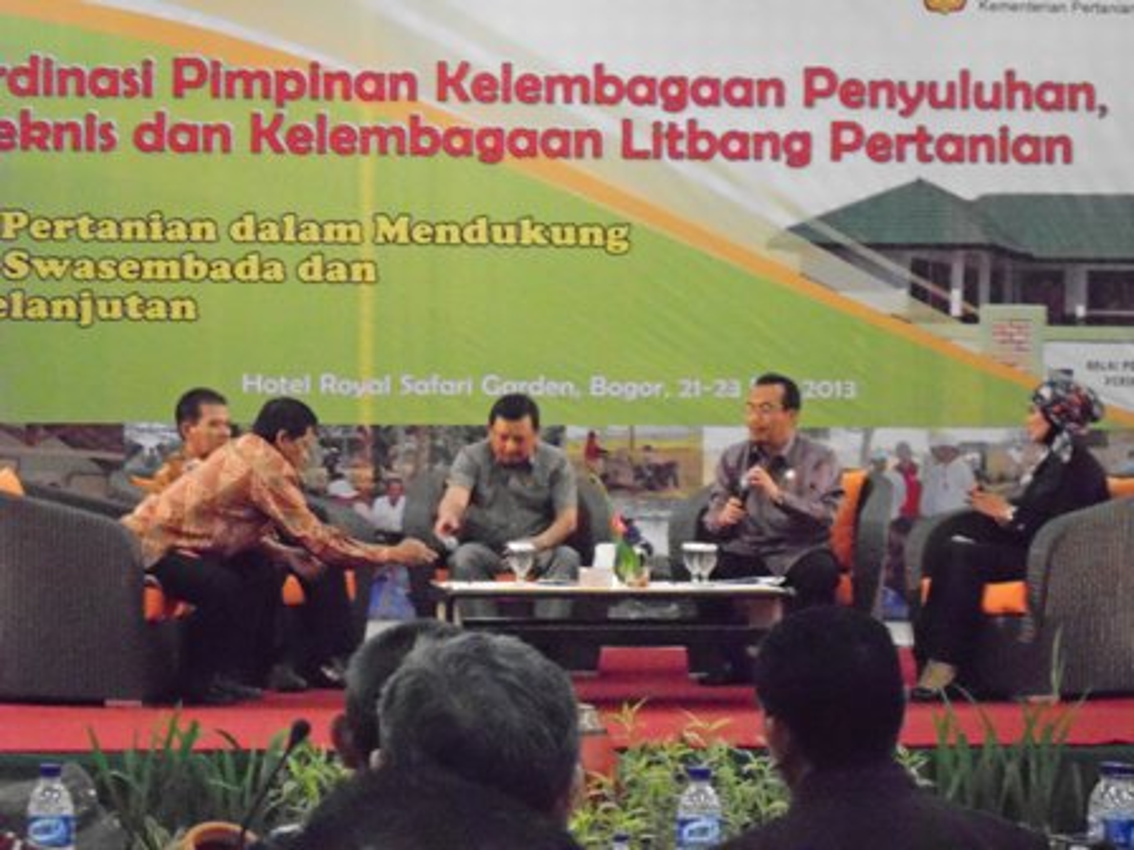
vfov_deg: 13.1
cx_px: 567
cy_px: 425
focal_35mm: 113
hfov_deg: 17.4
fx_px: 3702
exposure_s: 1/20
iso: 1600
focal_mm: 20.1
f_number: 6
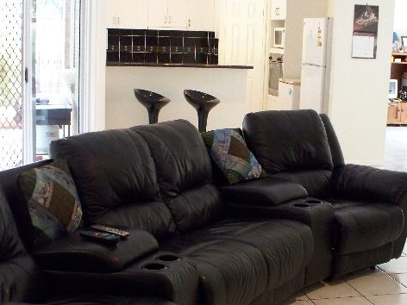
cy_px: 166
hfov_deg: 31.7
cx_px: 191
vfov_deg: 24.0
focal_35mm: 61
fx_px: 717
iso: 400
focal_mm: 7.54
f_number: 2.8
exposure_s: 1/30
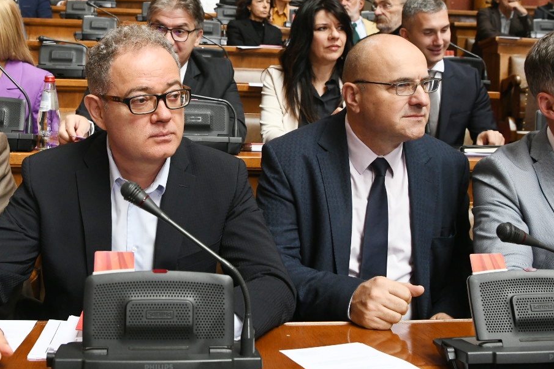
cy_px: 84
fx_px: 662
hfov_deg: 45.1
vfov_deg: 30.6
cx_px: 211
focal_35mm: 43
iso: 2000
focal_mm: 24
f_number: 5.6
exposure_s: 1/200
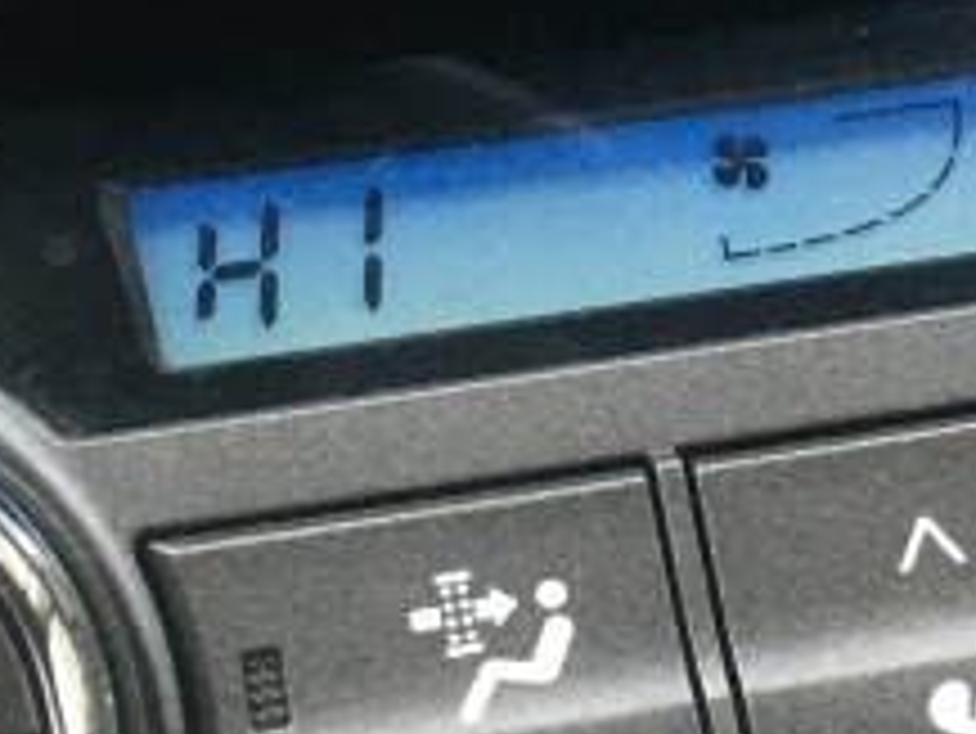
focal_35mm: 137
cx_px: 796
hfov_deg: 14.3
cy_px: -383
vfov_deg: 10.4
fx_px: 3865
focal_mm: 4.15
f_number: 2.2
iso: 32
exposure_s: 1/30
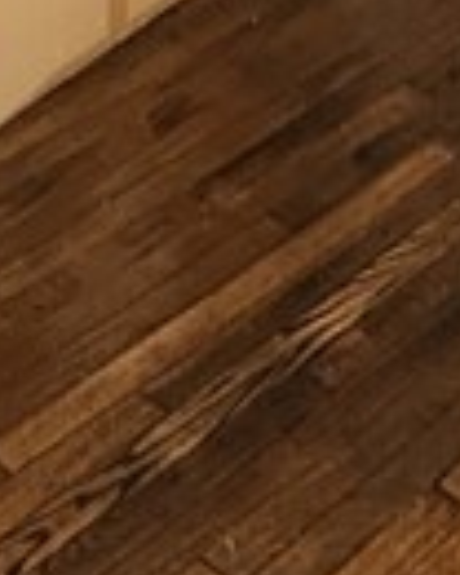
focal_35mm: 100
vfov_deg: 14.8
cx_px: 164
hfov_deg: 15.4
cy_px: -655
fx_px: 1702
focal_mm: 2.2
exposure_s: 1/60
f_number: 2.2
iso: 320
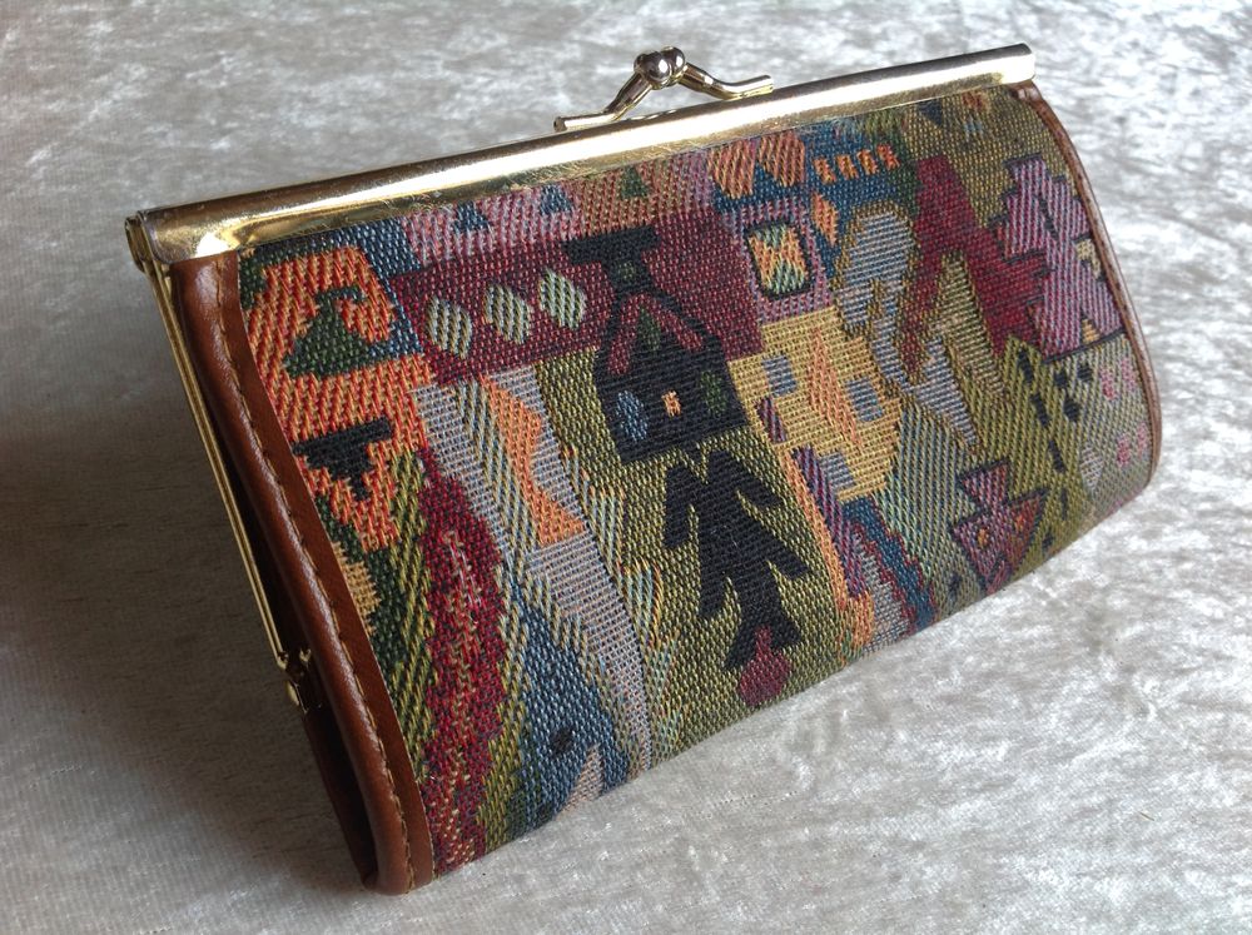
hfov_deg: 52.7
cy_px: 468
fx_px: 1264
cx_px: 626
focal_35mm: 35
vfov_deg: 40.6
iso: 64
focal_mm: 4.28
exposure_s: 1/30
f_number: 2.4
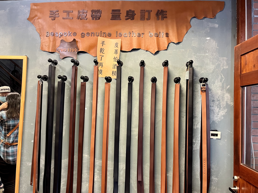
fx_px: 194
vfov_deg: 53.1
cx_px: 129
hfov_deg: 67.3
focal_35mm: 26
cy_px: 96
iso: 200
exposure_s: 1/60
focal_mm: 5.1
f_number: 1.6
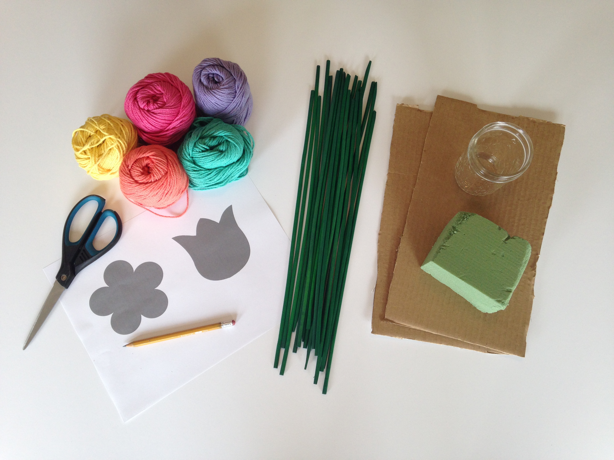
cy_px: 230
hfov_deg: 55.4
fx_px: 585
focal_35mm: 33
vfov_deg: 42.9
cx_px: 307
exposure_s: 1/120
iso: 64
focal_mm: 4.12
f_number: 2.4
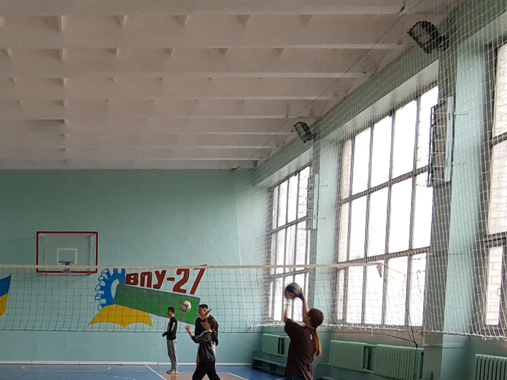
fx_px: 689
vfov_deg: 29.0
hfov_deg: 37.9
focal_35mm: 47
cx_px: 56
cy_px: 374
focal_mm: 2.2
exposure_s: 1/33
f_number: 2.2
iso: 160
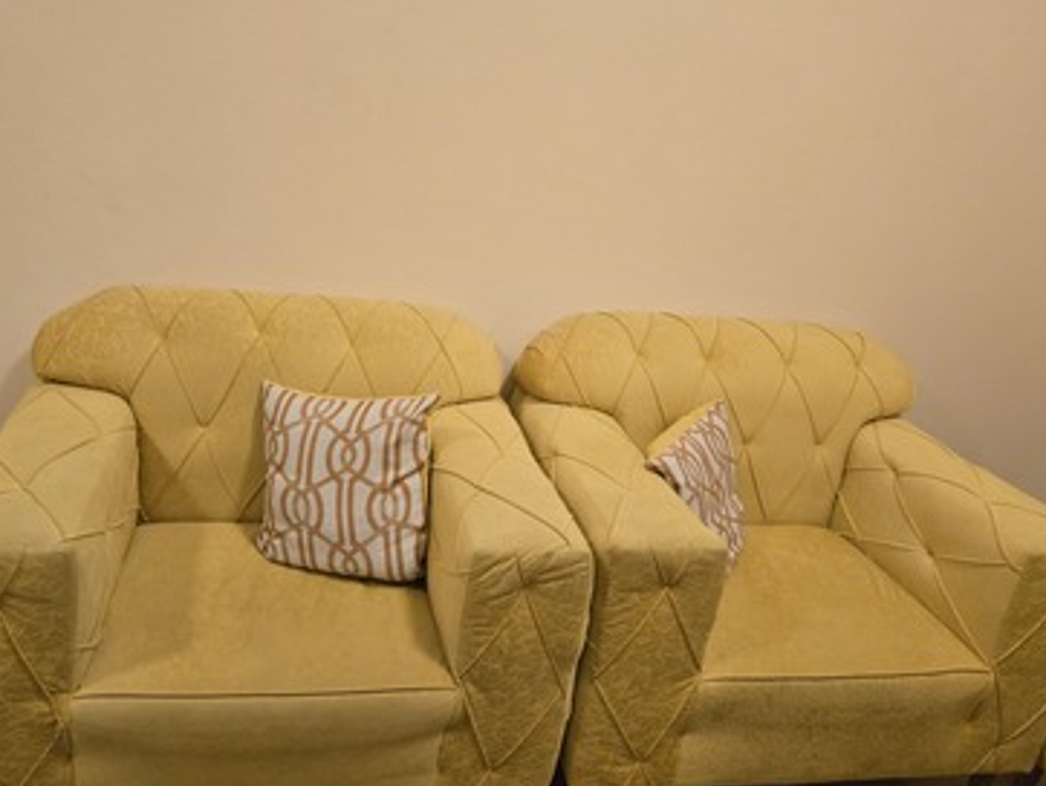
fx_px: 877
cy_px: 386
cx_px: 464
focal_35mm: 29
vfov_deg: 48.3
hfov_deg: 61.5
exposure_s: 1/100
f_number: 1.8
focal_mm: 5.4
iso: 1000
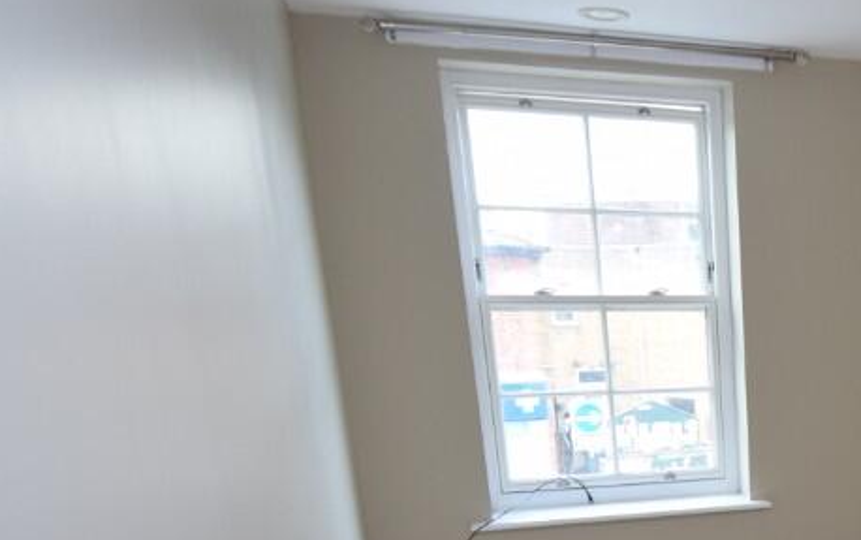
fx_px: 963
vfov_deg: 28.3
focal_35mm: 41
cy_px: 602
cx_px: 865
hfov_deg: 41.7
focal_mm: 12
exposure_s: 1/125
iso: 400
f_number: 5.6
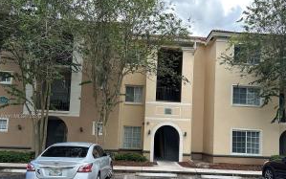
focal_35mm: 34
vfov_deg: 37.0
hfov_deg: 56.6
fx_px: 265
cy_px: 117
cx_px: 156
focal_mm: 6.86
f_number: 1.78
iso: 80
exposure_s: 1/1050
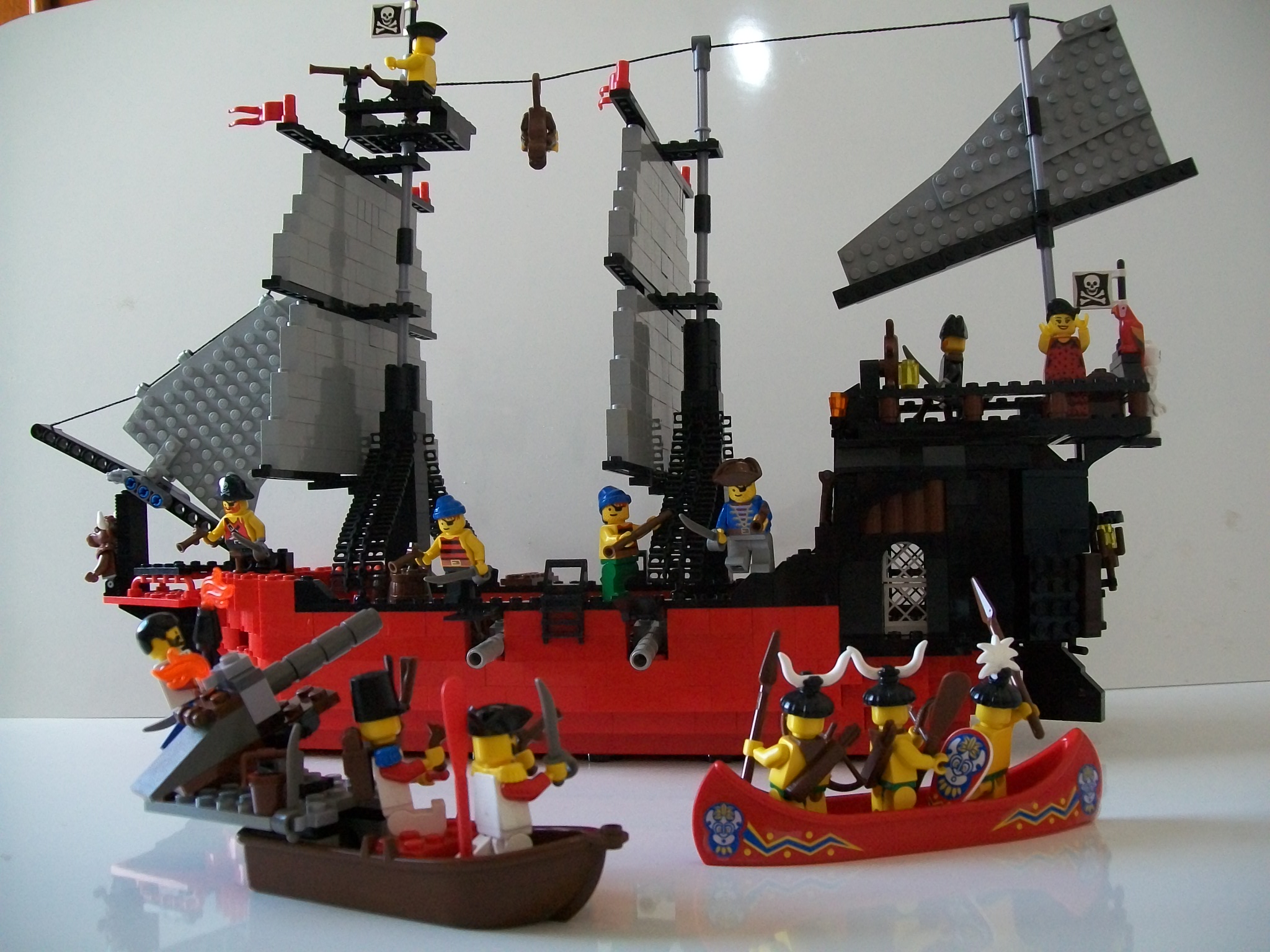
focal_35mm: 34
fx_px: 1247
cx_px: 635
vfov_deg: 41.8
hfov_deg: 54.0
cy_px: 476
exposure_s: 1/60
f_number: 2.7
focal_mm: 6.1
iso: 154
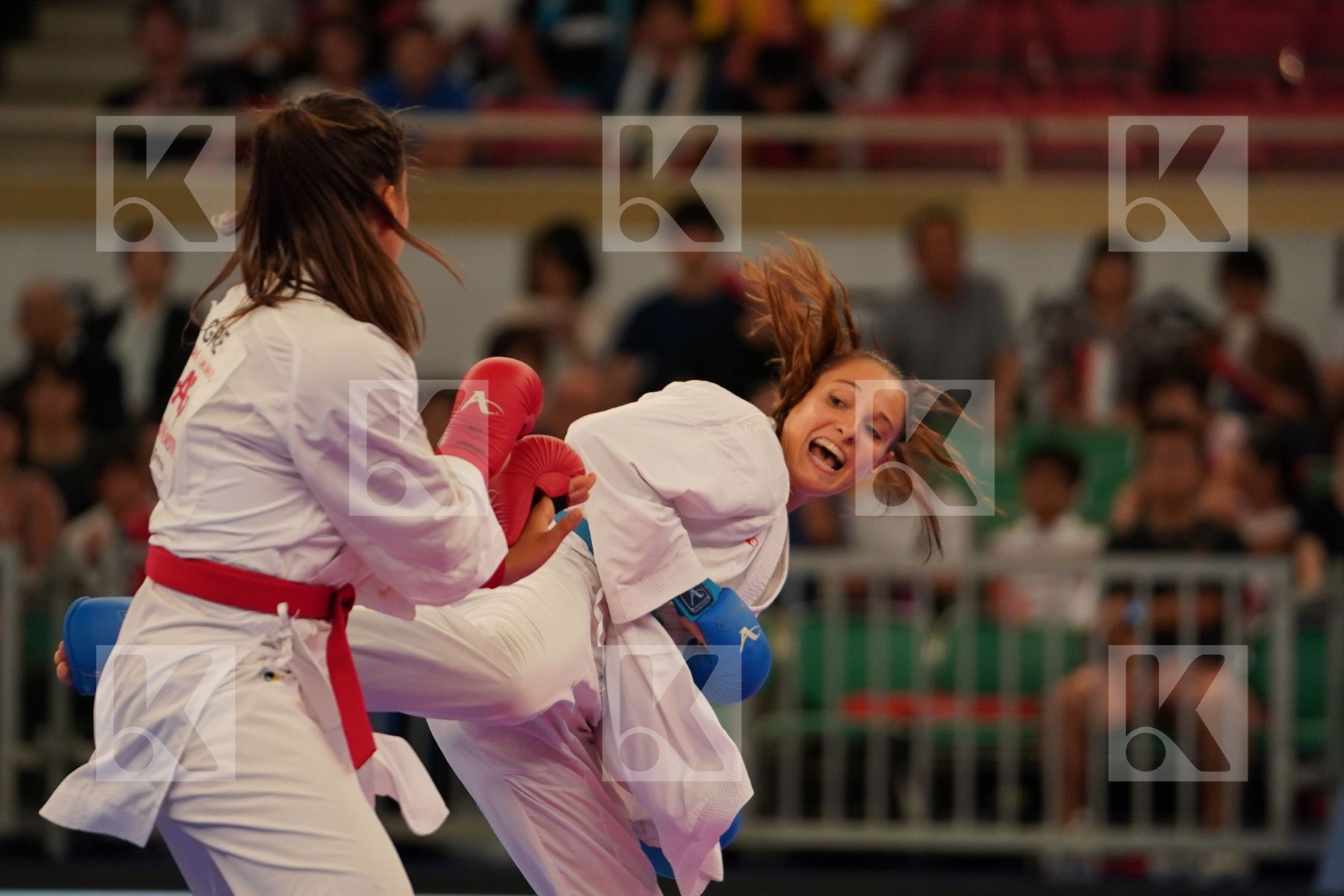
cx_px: 672
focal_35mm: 297
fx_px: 11087
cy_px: 448
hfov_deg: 6.9
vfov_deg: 4.6
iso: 1600
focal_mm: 198
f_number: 2.8
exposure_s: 1/1000
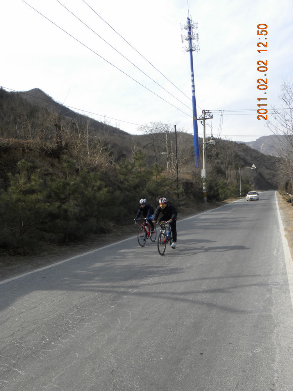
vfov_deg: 61.7
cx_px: 146
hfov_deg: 48.2
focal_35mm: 29
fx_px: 327
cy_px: 196
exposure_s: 1/200
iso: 64
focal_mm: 5.2
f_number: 5
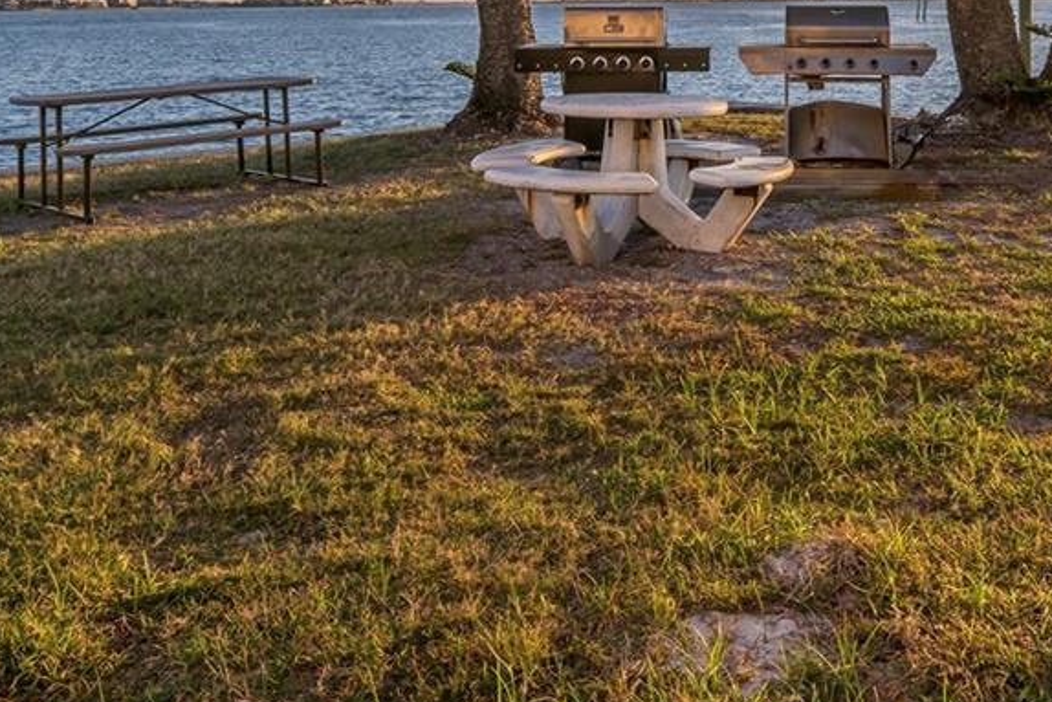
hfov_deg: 47.9
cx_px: 772
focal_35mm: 39
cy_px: 2
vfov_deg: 31.7
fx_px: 1140
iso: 64
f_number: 9
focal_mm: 14
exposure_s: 1/400
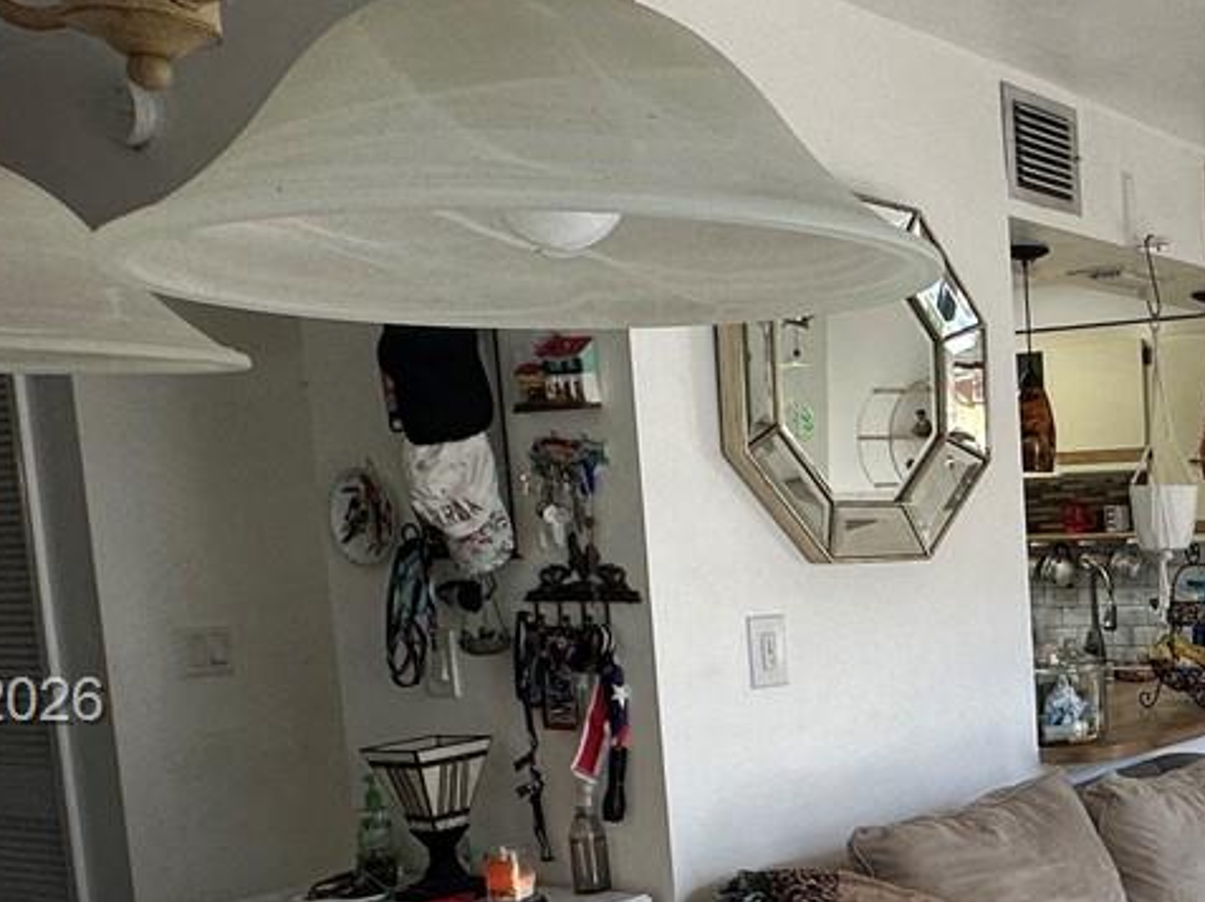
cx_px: 1339
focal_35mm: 47
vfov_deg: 30.2
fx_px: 1635
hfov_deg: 34.6
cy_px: 705
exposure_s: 1/120
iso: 100
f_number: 2.2
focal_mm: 2.22
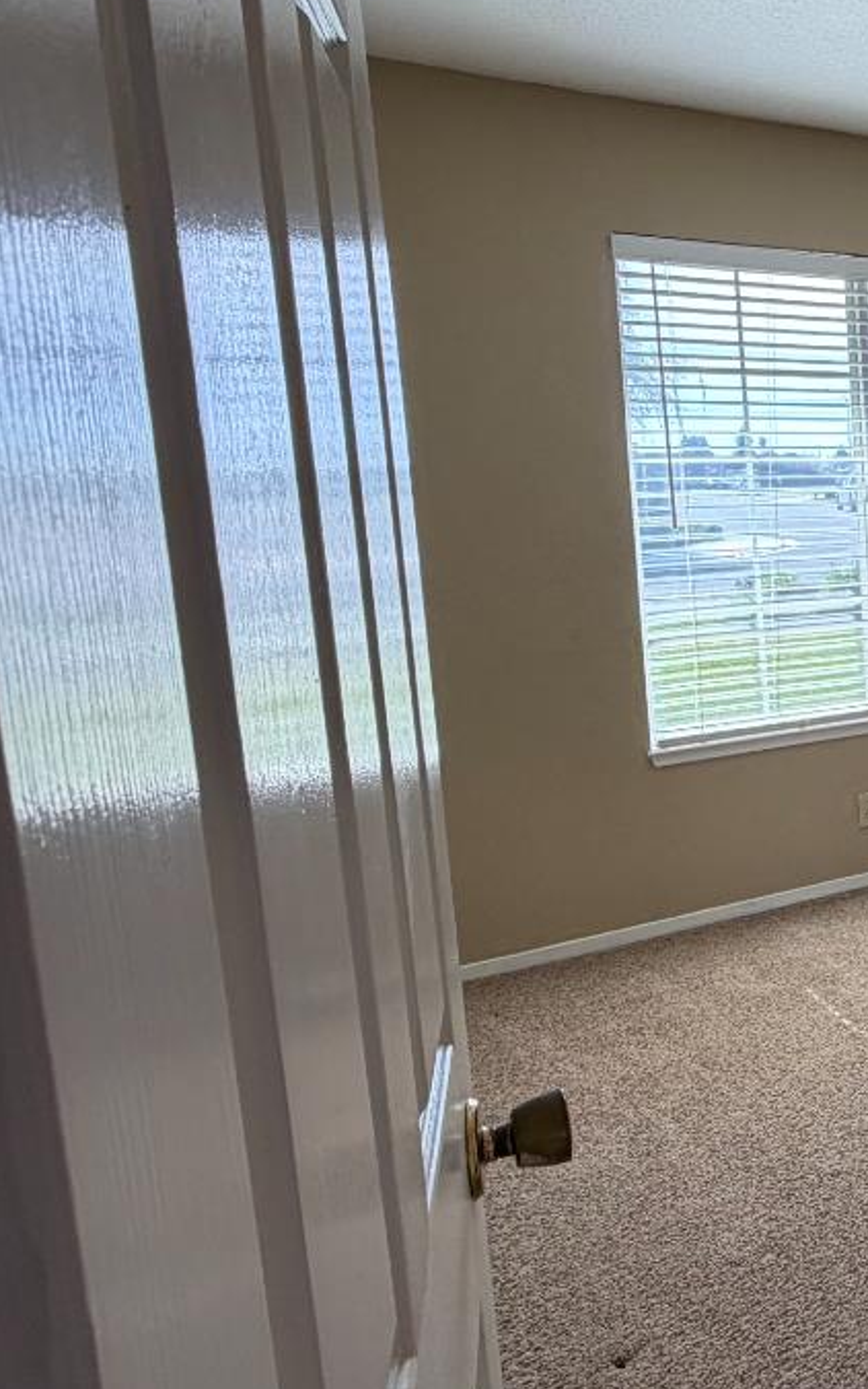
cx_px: 1236
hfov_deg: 28.3
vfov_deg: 58.0
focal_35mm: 33
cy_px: 631
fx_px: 1249
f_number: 2.2
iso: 50
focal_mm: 2.22
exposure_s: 1/120
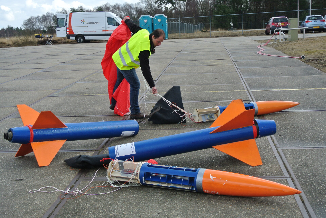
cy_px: 109
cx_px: 163
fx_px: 471
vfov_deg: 26.1
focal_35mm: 52
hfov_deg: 38.1
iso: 100
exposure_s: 1/320
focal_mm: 19.6
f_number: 4.8
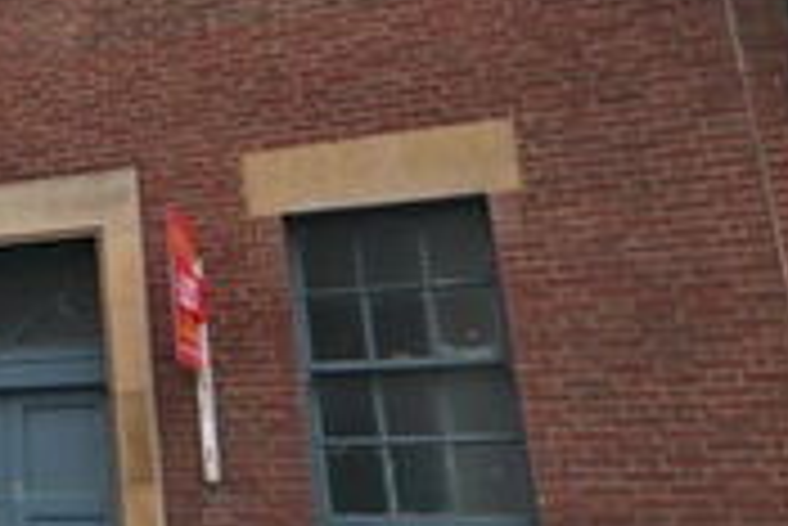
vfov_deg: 22.3
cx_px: -275
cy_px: 79
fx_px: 1314
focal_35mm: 60
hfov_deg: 27.2
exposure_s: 1/80
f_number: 4.5
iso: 400
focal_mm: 10
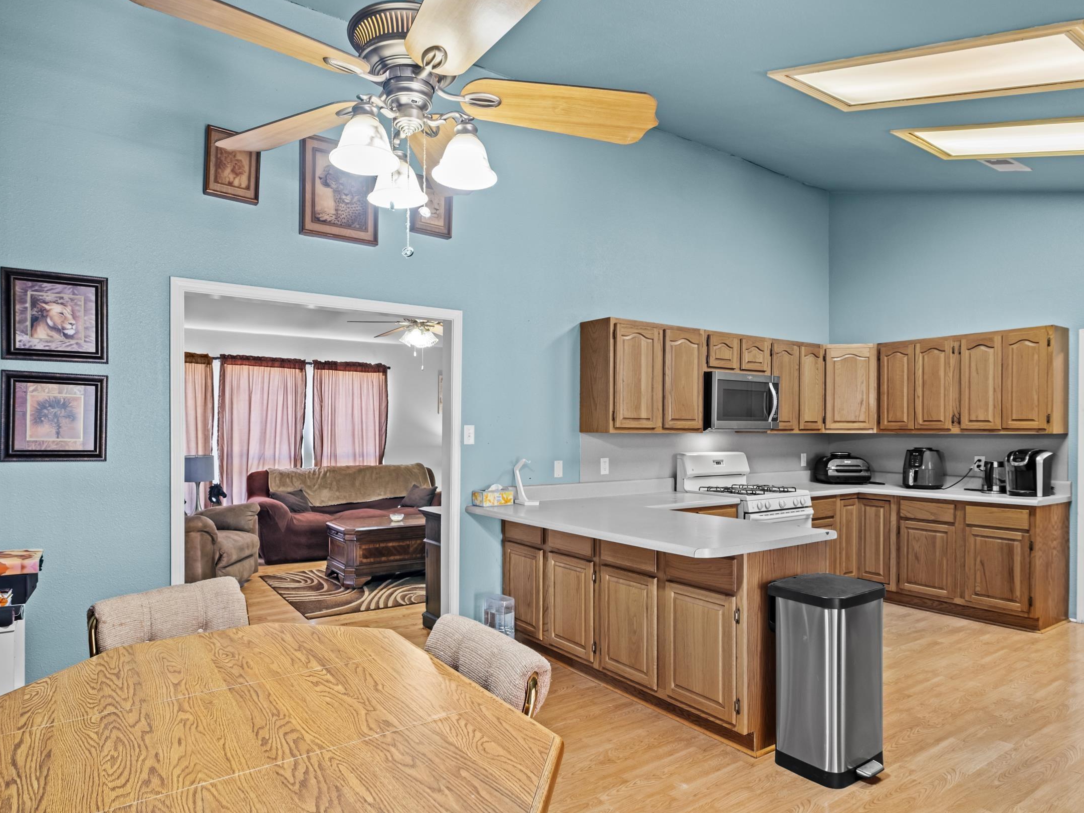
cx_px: 516
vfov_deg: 66.0
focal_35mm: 20
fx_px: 626
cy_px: 405
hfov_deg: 81.7
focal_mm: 12
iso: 400
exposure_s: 1/1.67
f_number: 6.4
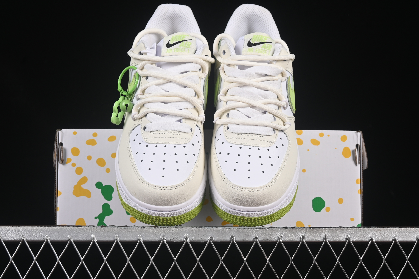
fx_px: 873
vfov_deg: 18.2
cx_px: 210
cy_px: 140
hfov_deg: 27.0
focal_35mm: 75
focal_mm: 50
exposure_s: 1/80
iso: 160
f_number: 8
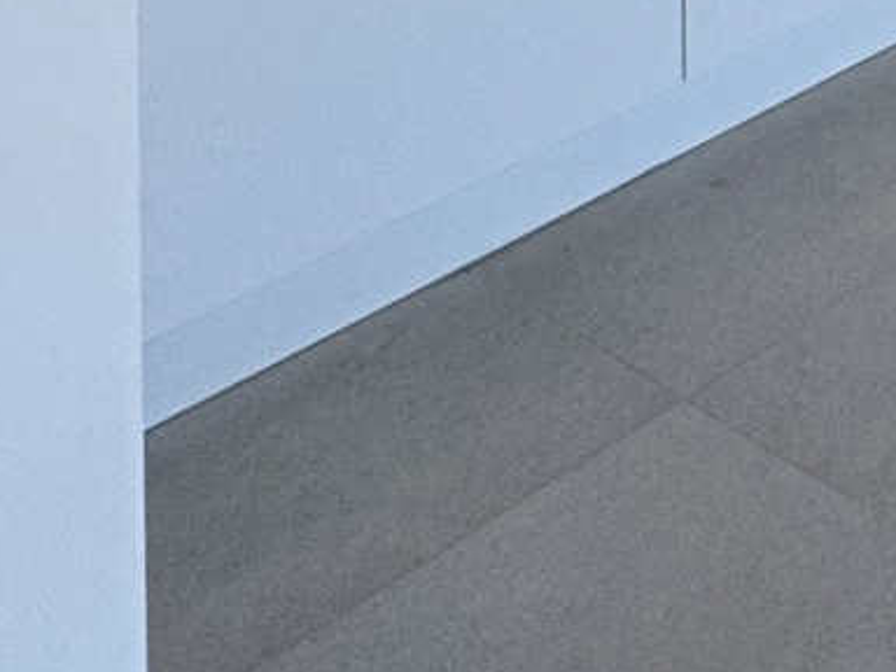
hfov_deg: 17.2
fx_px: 1812
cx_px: 1923
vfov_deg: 14.4
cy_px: -924
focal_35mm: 70
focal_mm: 2.22
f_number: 2.2
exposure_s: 1/100
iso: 80
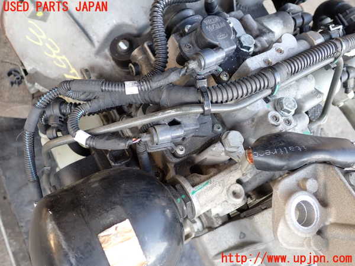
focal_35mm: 30
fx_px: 308
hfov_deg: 60.0
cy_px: 133
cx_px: 178
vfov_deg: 46.8
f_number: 2.3
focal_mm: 5.4
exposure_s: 1/50
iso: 200
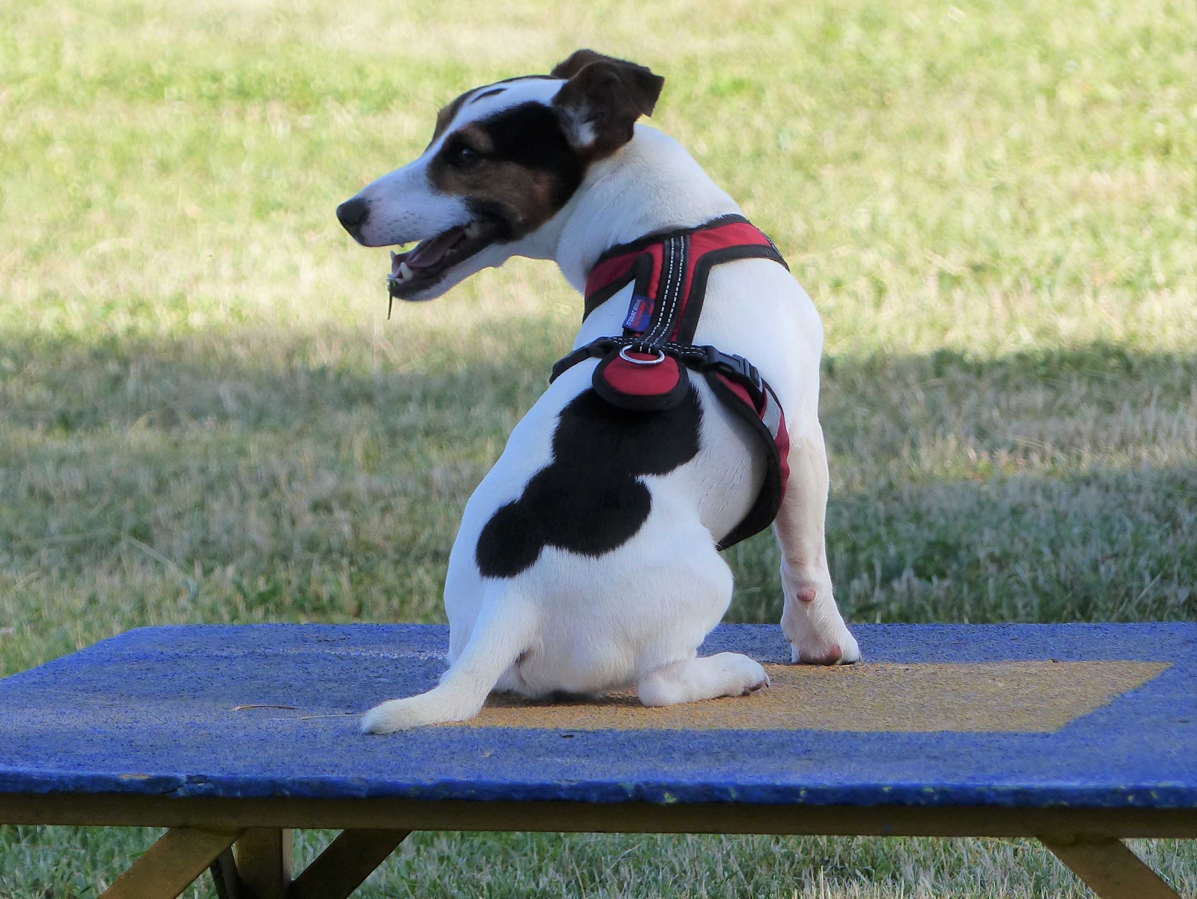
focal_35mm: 460
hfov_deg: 4.3
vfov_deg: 3.2
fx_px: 15909
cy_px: 450
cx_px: 598
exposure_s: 1/400
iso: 160
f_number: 4
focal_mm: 82.8
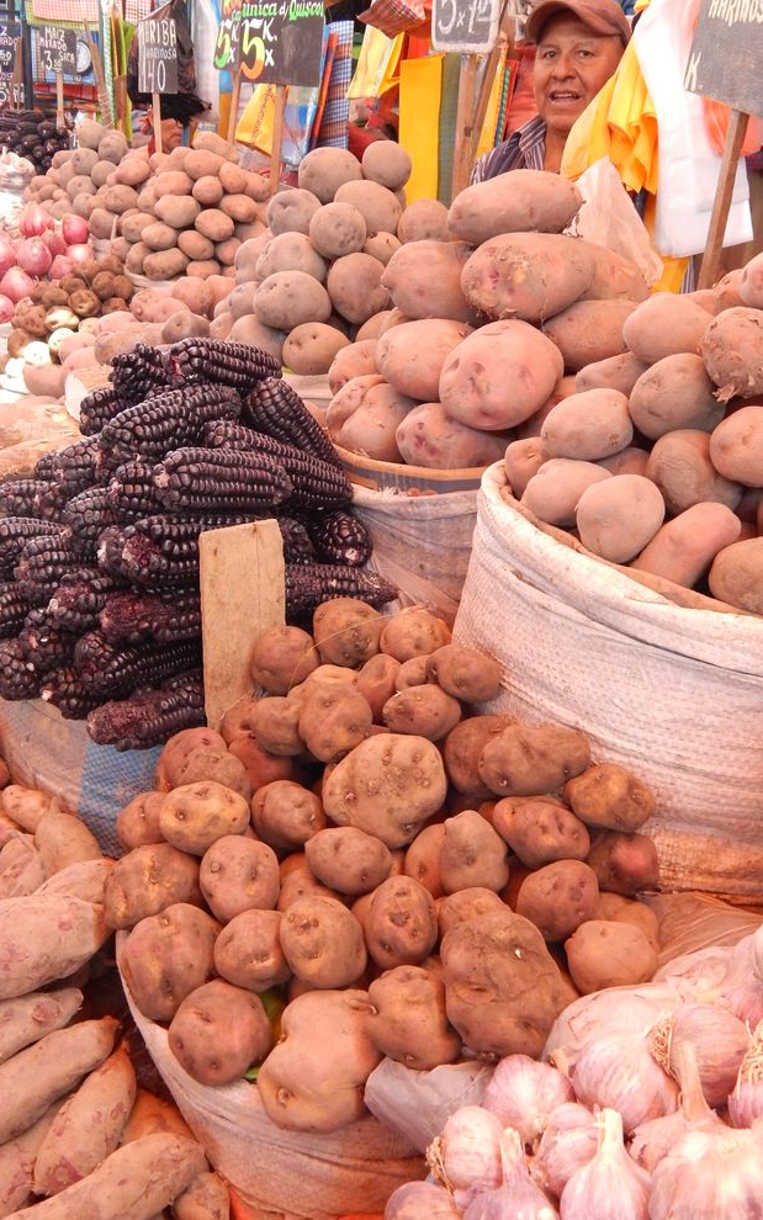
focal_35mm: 34
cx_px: 319
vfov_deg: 56.7
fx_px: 1131
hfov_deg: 37.2
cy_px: 600
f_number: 3.2
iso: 400
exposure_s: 1/25
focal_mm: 5.6
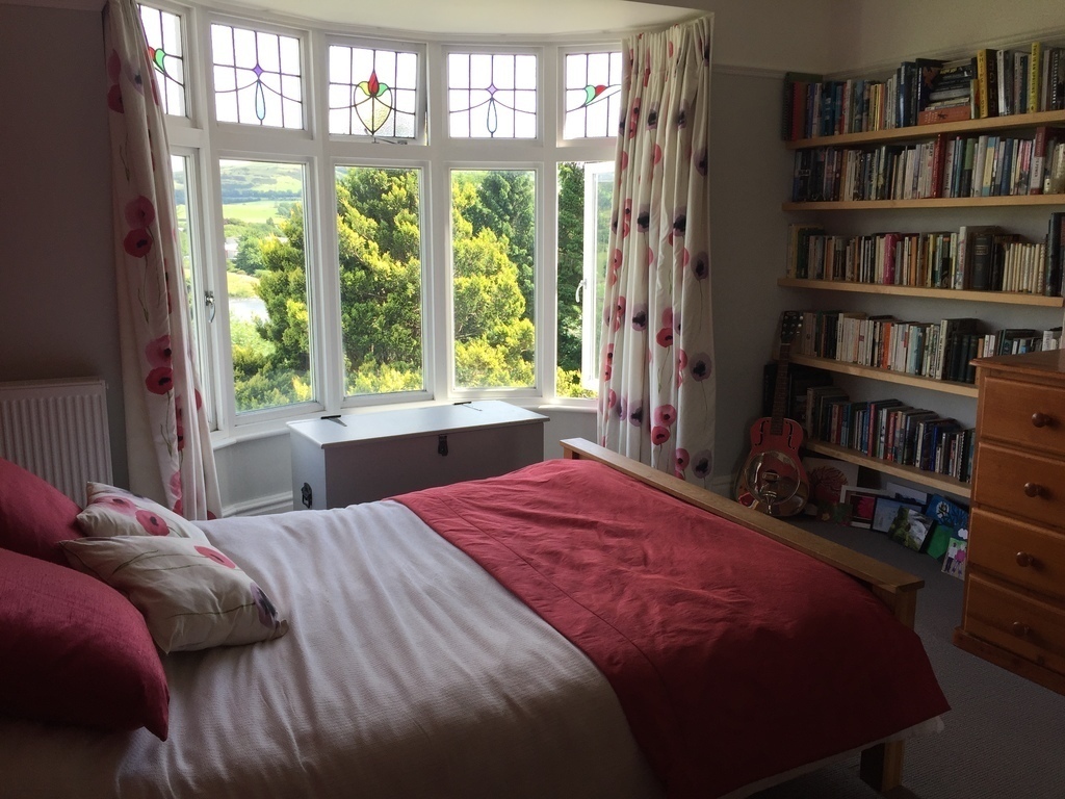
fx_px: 892
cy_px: 400
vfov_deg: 48.2
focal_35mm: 29
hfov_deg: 61.7
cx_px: 532
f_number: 2.2
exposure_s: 1/210
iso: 32
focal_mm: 4.15
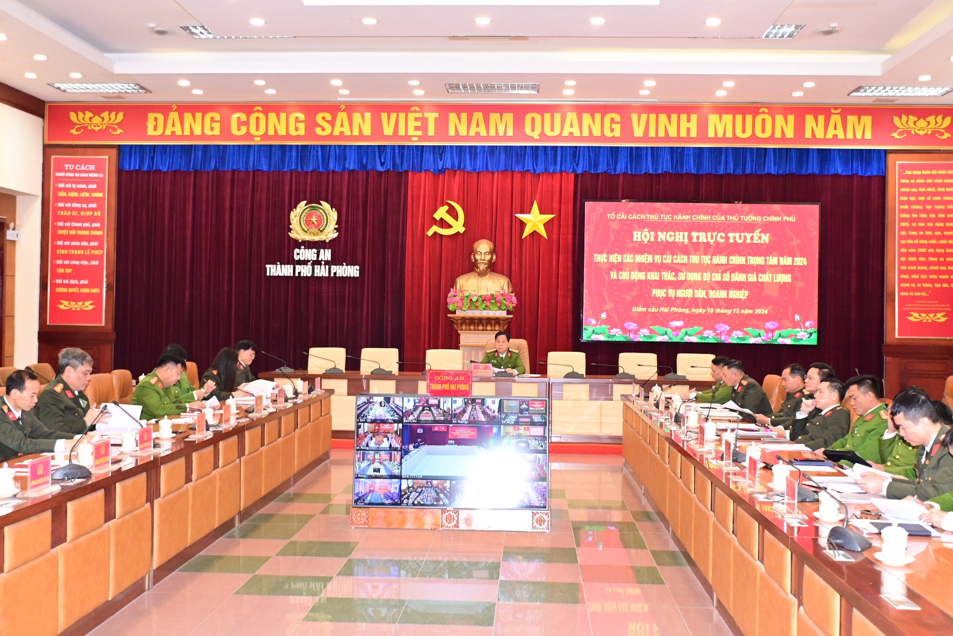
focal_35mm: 40
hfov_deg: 48.5
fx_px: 1059
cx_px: 476
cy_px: 318
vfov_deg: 33.4
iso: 2500
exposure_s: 1/200
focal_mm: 27
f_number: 4
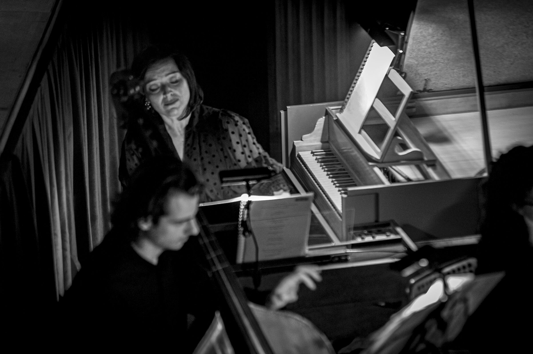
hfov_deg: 10.3
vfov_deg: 6.9
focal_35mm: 200
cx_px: 266
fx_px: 2959
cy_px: 177
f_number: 2.8
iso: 3200
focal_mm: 200
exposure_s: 1/60
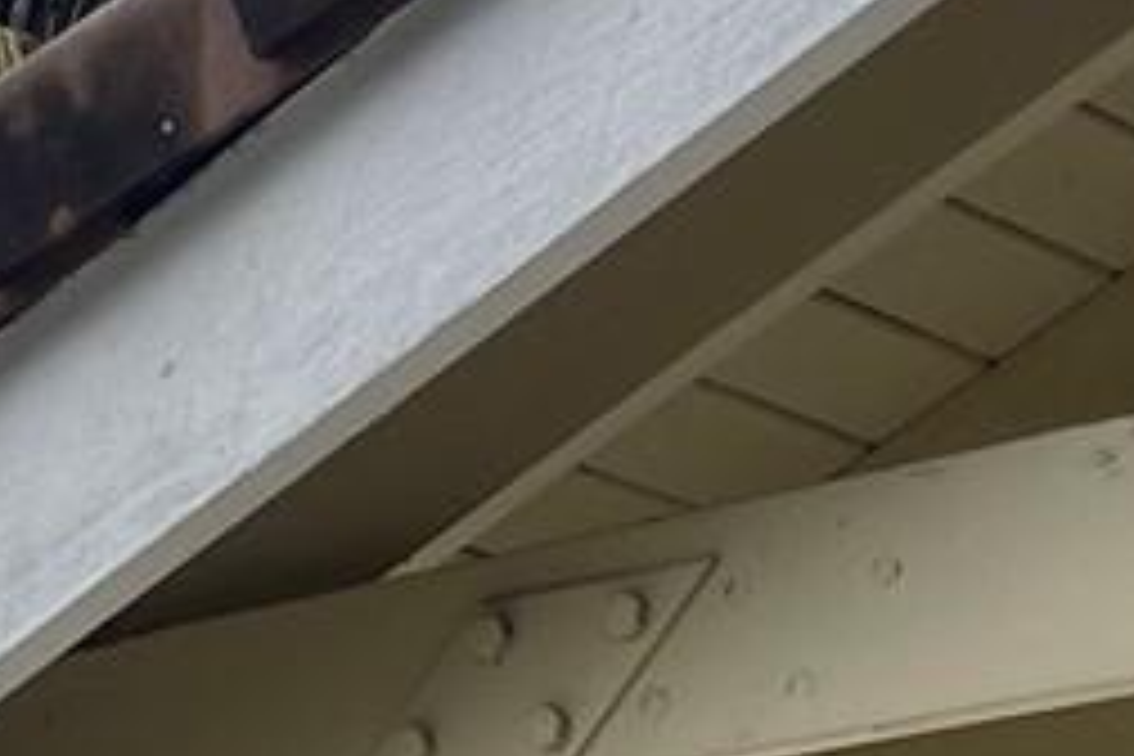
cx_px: 261
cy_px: 1422
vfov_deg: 8.0
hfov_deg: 12.4
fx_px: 5197
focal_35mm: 165
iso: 32
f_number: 1.6
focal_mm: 5.1
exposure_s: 1/855
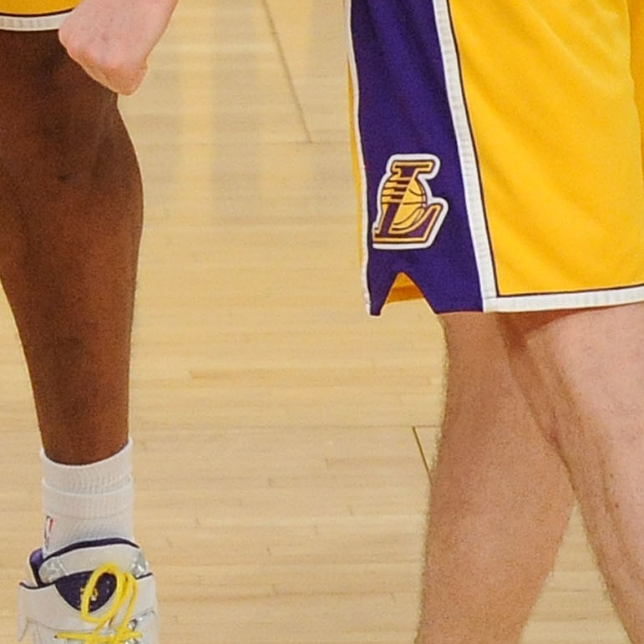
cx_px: 214
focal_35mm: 1191
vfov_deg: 1.5
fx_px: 25068
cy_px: -42
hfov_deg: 1.5
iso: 3200
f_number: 4
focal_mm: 360
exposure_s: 1/640
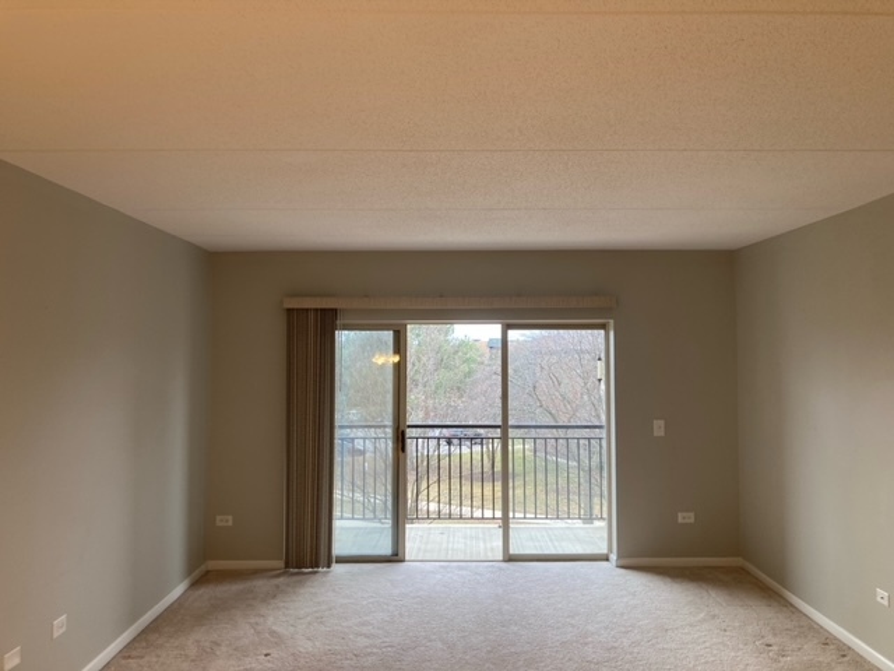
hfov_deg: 63.4
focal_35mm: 28
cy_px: 336
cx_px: 447
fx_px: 723
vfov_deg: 49.7
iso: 50
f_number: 1.8
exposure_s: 1/60
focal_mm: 3.99
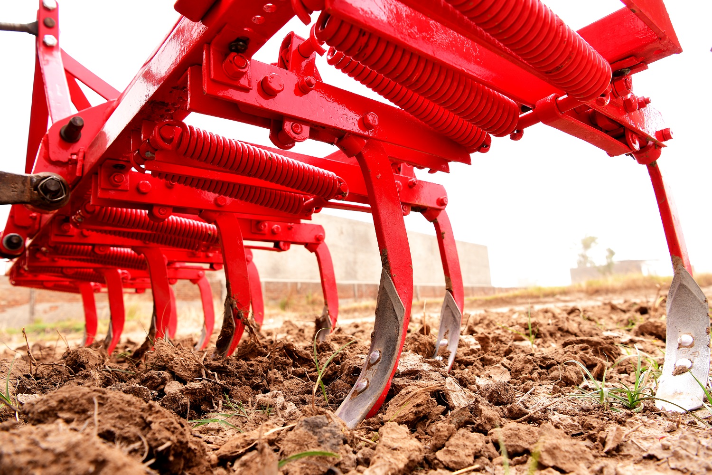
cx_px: 356
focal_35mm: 24
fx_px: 475
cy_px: 238
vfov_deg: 53.1
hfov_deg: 73.7
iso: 160
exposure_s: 1/160
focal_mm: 24
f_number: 5.6
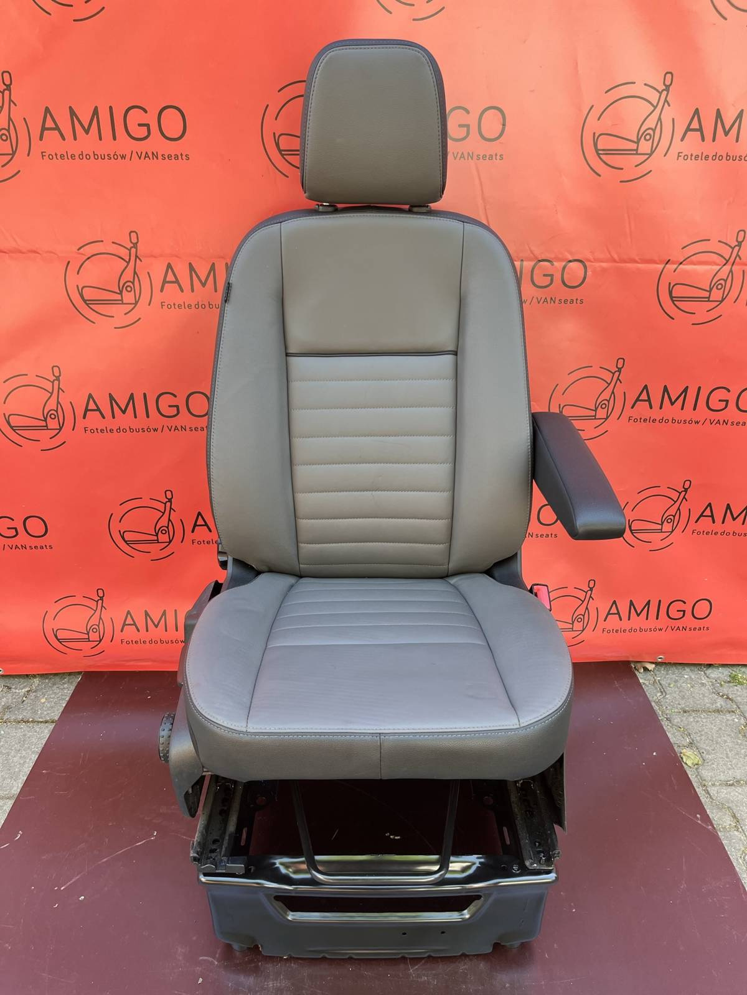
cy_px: 498
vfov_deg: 67.3
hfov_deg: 53.1
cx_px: 374
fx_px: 748
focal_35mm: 26
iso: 80
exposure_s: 1/121
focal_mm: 5.1
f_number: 1.6
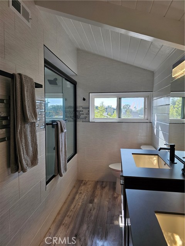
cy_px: 123
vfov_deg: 73.9
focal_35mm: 23
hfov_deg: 58.9
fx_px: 164
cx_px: 92
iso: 20
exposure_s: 1/120
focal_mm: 6.3
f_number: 1.7
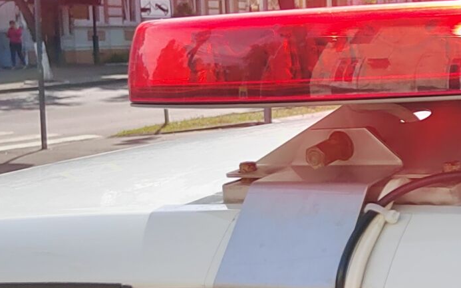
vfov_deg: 14.4
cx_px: 590
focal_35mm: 90
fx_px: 1131
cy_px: 229
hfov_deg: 21.0
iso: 363
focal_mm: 5.52
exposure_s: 1/2000
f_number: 1.9
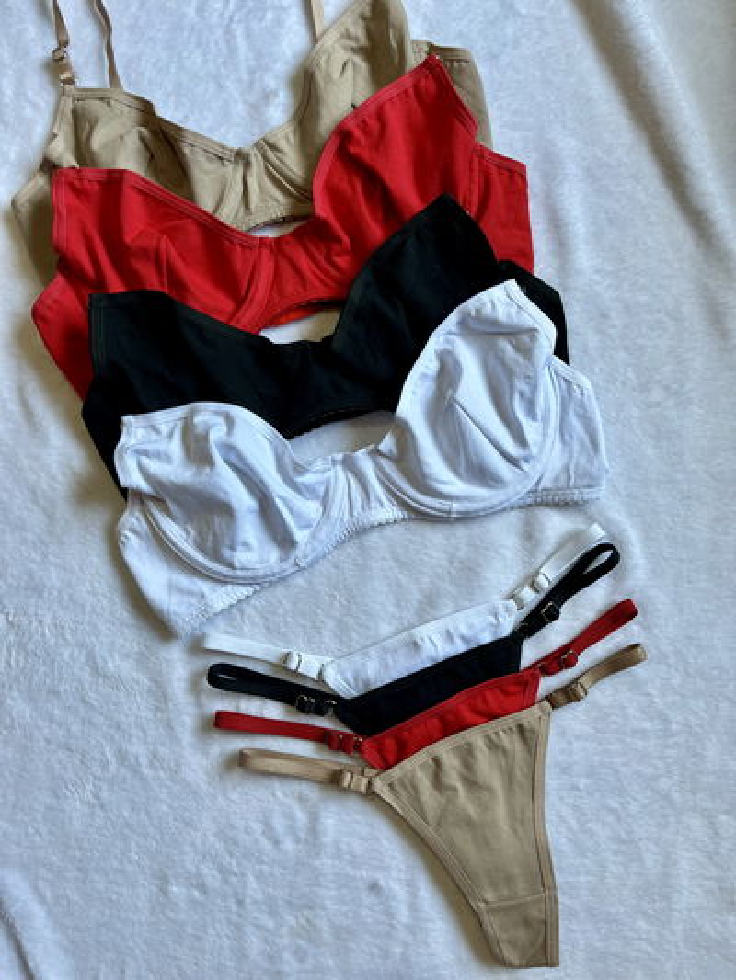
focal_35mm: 26
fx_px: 737
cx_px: 368
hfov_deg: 53.1
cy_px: 490
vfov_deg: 67.3
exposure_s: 1/100
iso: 50
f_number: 1.6
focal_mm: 5.1
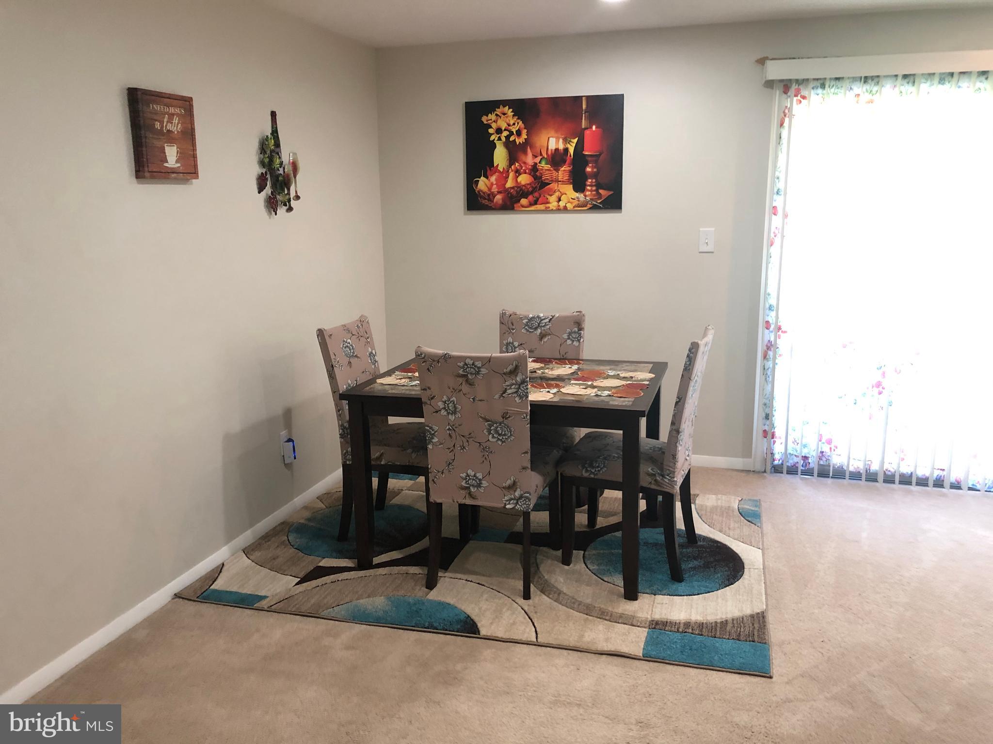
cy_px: 372
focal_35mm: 28
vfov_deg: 49.7
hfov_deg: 63.4
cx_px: 496
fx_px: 803
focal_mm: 4
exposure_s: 1/15
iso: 64
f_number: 1.8
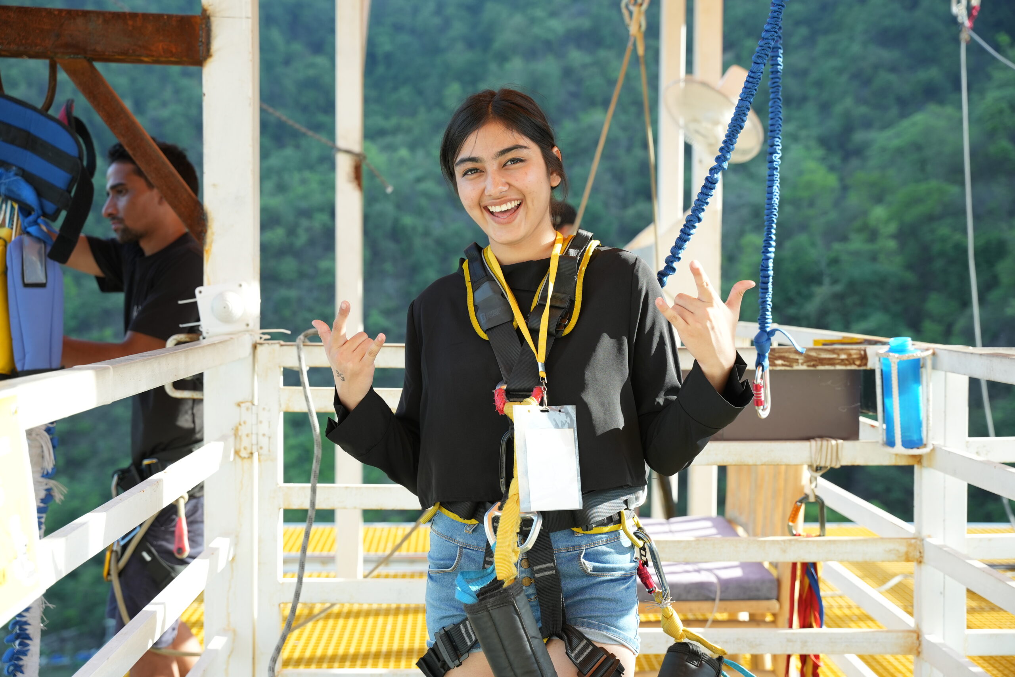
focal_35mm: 45
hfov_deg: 43.3
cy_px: 338
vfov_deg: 29.6
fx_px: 1280
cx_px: 508
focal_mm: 45.4
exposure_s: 1/350
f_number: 4
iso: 320
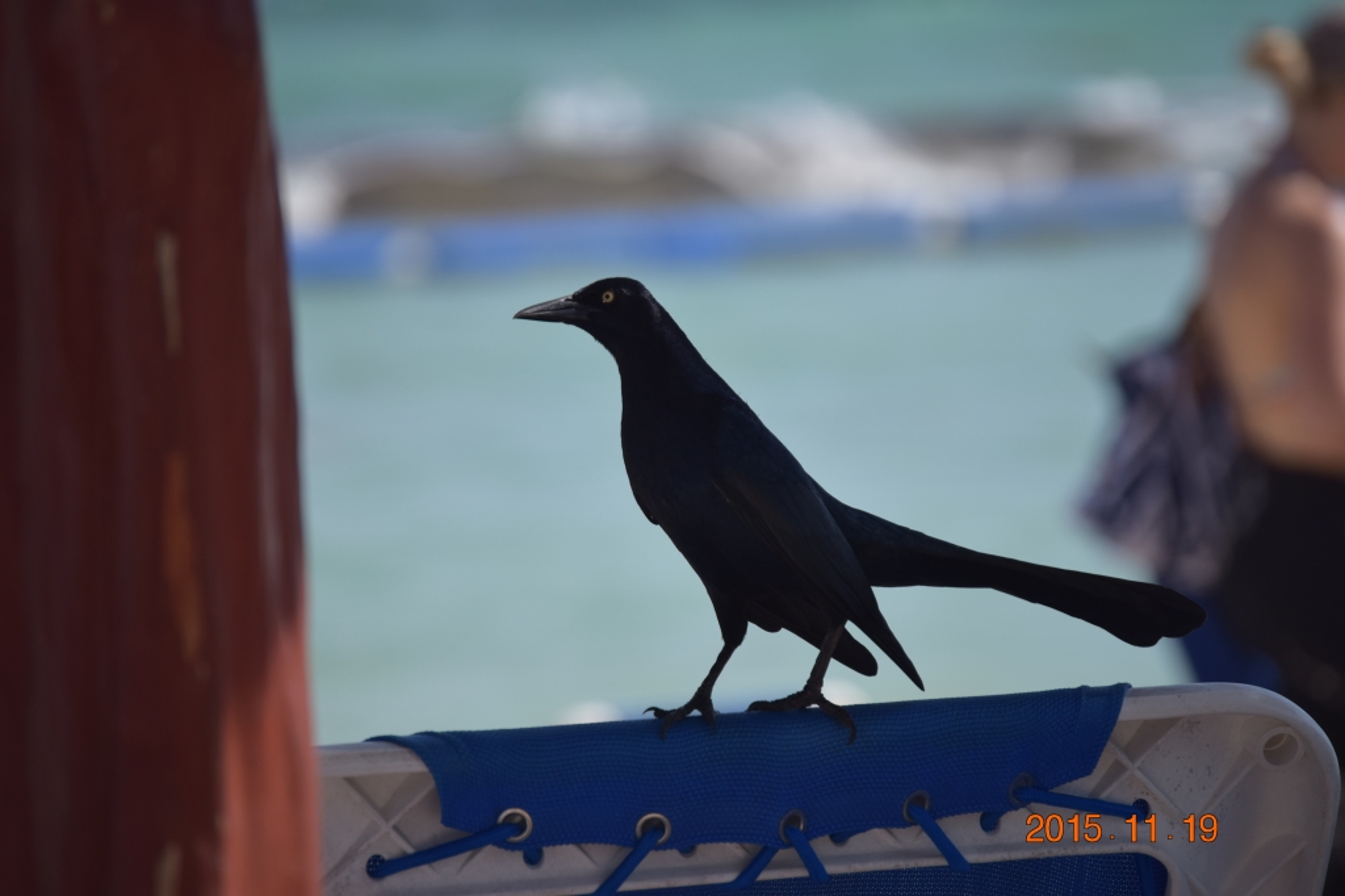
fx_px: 8683
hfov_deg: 8.9
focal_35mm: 232
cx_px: 672
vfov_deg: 5.9
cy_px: 448
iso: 200
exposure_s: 1/1600
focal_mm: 155
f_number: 5.3
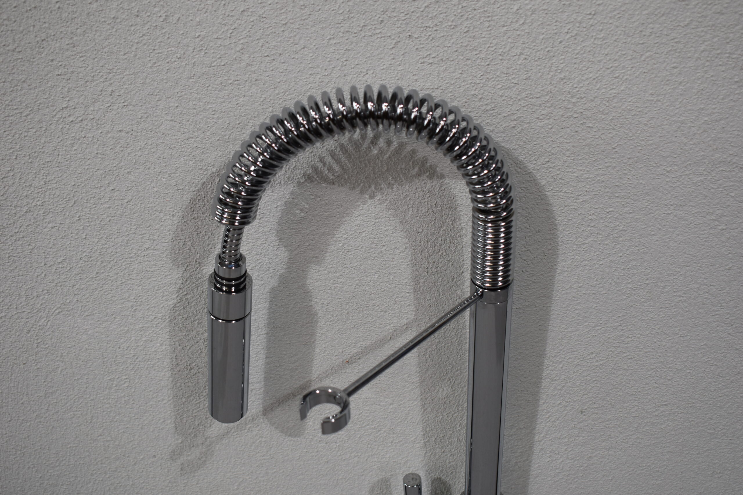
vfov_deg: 29.9
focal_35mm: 45
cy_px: 248
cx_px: 372
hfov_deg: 43.6
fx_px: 929
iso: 220
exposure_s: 1/125
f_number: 5.6
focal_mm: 30
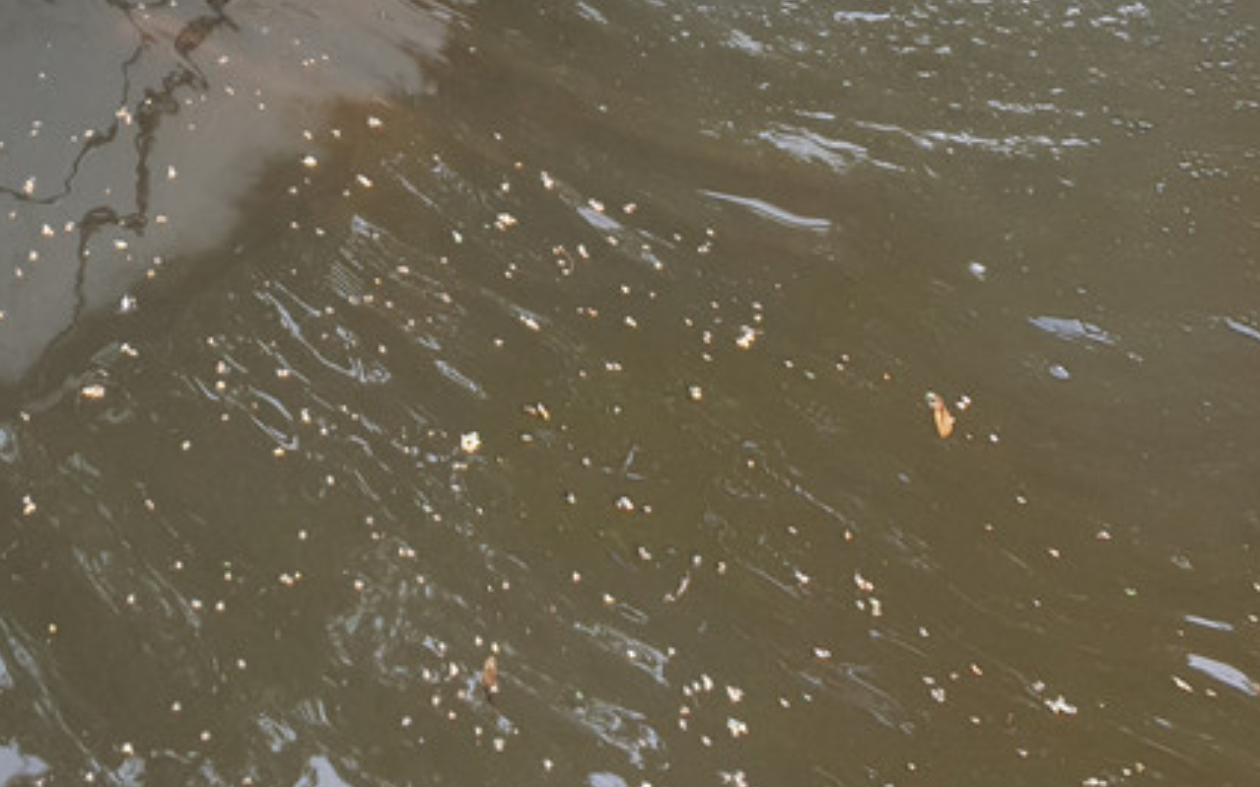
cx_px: 52
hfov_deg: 28.3
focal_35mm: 69
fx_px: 2369
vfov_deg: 17.6
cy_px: -260
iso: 50
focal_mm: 4.3
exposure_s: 1/321
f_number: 2.4
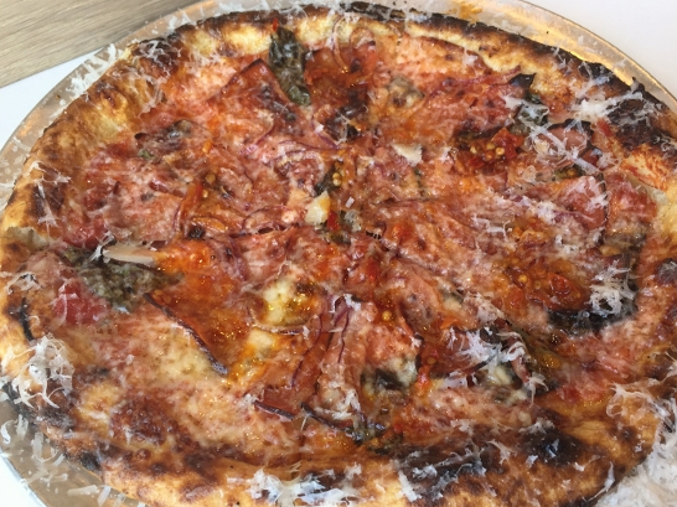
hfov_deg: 54.0
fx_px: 665
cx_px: 353
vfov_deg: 41.7
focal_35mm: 34
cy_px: 288
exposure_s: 1/60
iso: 40
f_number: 2.2
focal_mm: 4.15
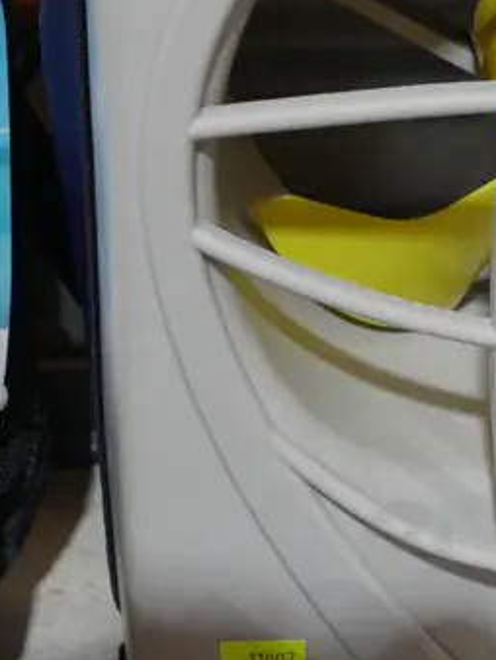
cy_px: 232
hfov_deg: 15.5
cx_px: 638
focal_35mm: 91
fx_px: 1736
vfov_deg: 21.5
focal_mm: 15
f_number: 3.6
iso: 640
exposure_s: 1/60
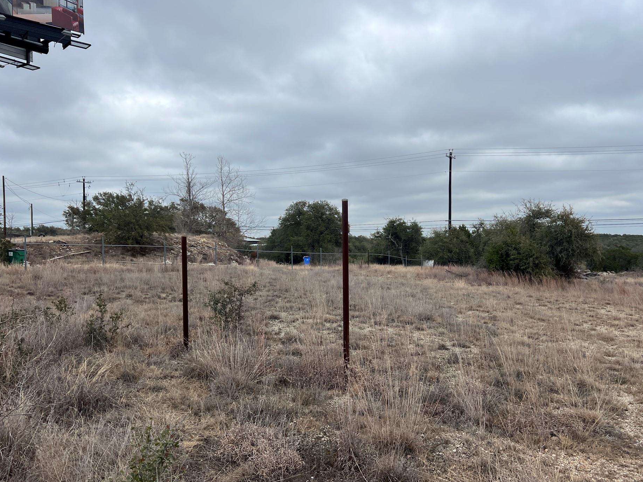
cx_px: 350
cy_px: 254
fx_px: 539
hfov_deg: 61.6
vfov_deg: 48.2
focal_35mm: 29
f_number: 1.5
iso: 50
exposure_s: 1/2252
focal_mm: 5.7
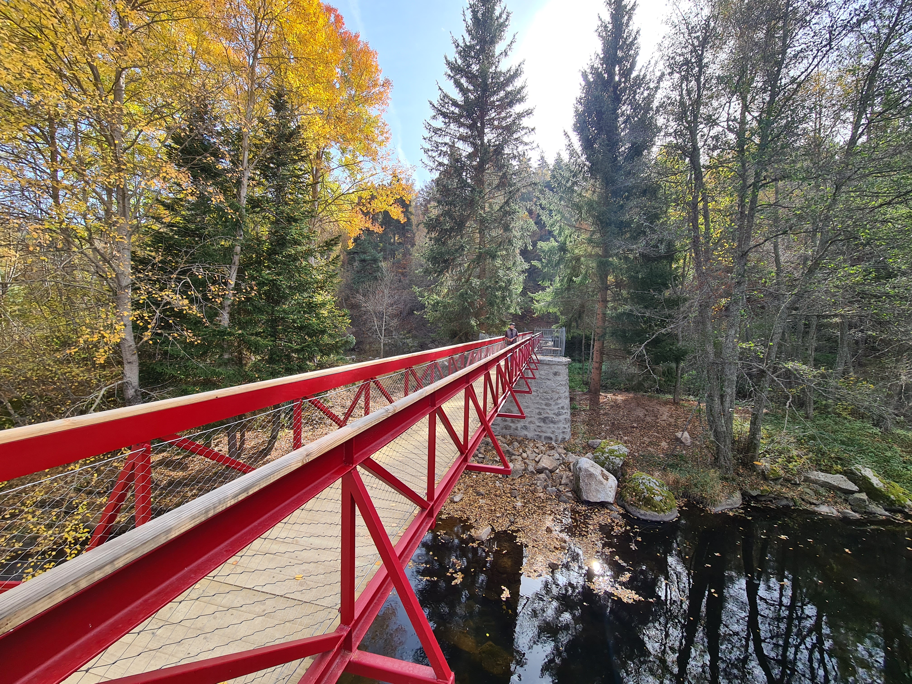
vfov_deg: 89.9
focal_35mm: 13
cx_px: 456
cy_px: 342
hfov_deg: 106.2
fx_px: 343
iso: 50
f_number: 2.2
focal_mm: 2.2
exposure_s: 1/456
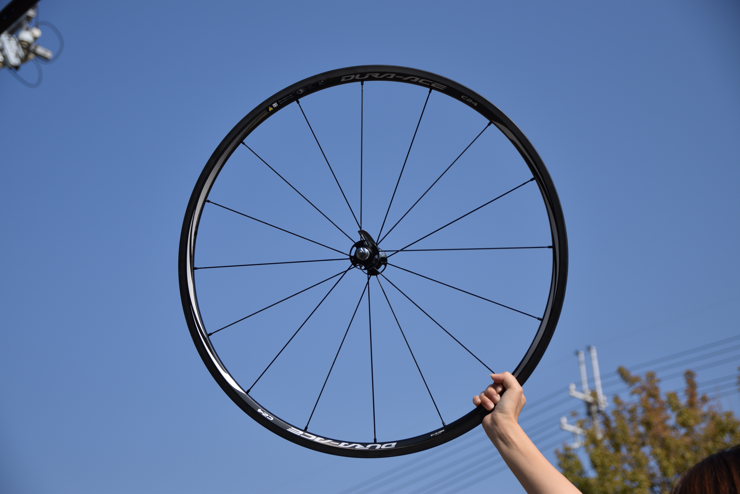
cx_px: 370
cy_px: 247
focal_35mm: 60
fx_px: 1233
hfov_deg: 33.4
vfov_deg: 22.6
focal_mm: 40
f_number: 3.5
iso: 100
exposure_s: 1/2000
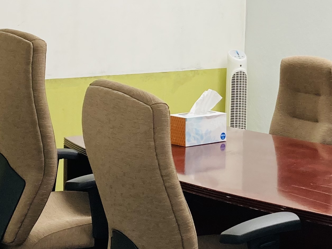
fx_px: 863
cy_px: 74
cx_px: 271
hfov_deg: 21.5
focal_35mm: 90
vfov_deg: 16.4
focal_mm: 3.99
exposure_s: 1/60
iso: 50
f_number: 1.8
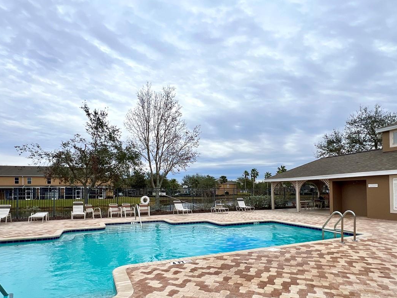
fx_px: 229
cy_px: 185
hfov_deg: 81.7
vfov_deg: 65.1
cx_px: 204
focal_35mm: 20
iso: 32
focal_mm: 1.57
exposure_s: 1/1074
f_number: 1.8
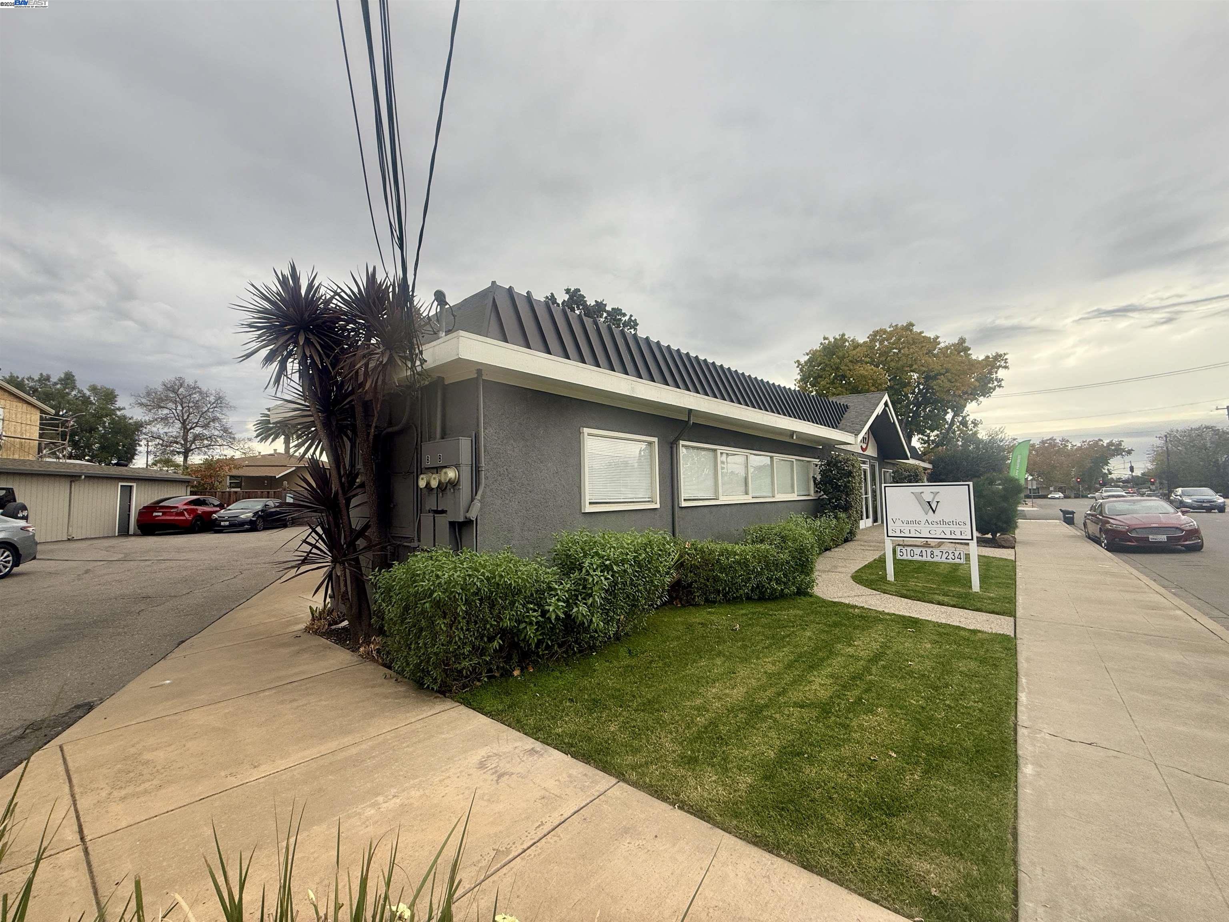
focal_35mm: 14
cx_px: 614
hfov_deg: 102.1
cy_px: 461
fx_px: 497
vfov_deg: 85.7
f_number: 2.2
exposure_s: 1/340
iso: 50
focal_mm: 2.22
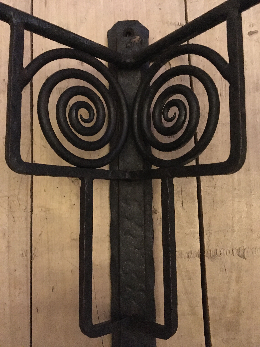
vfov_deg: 61.7
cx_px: 130
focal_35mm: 29
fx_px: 290
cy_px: 174
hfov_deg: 48.2
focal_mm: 4.15
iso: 800
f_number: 2.2
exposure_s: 1/17
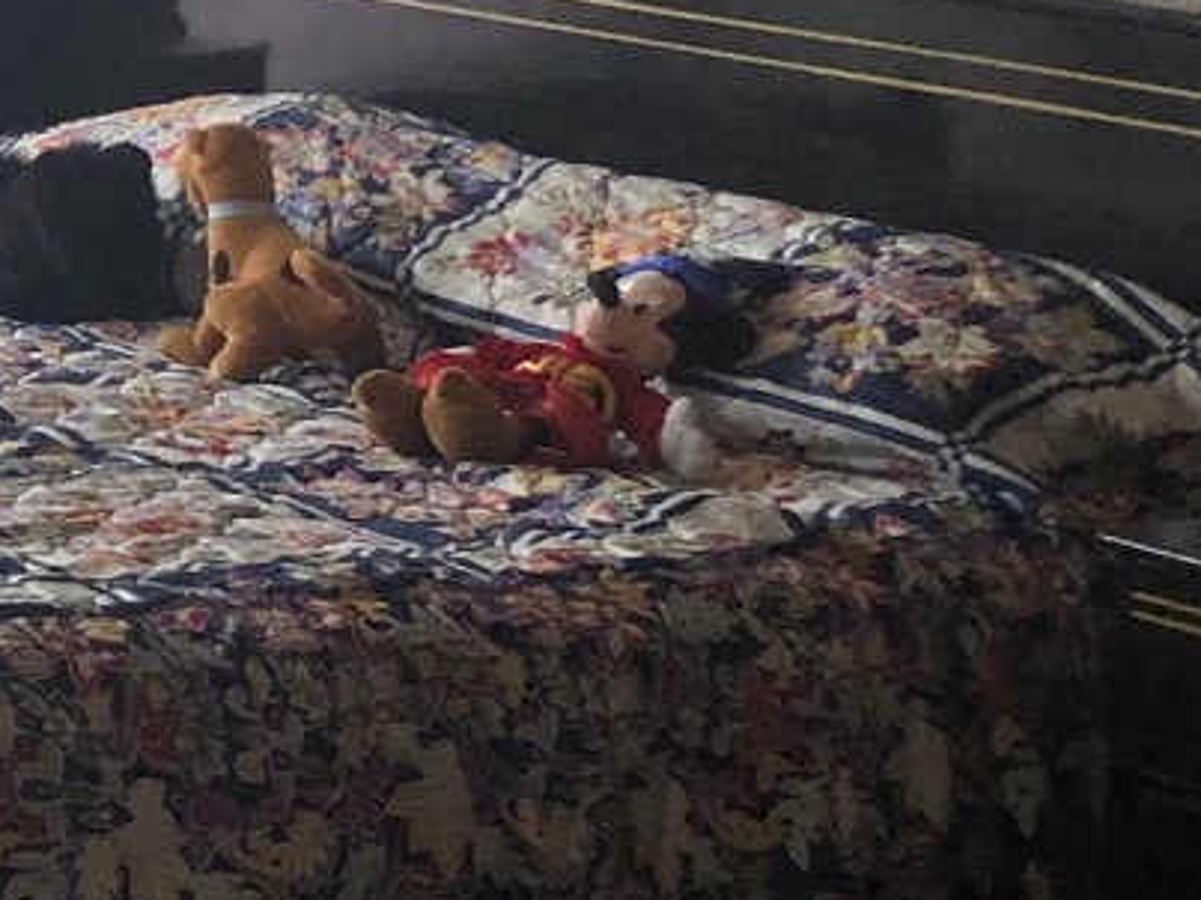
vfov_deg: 10.5
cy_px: 95
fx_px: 4856
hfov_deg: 13.2
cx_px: -650
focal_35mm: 140
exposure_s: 1/30
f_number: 1.8
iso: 32
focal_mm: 3.99
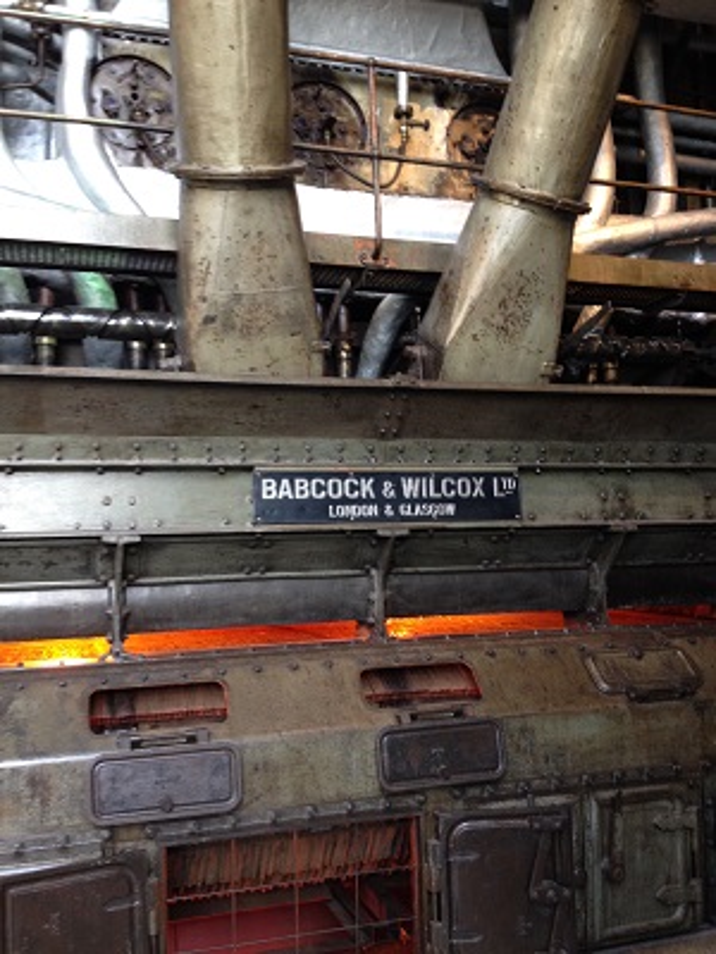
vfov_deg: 52.6
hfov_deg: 40.7
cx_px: 358
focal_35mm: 35
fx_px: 965
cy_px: 477
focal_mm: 4.28
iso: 80
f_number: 2.4
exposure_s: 1/20
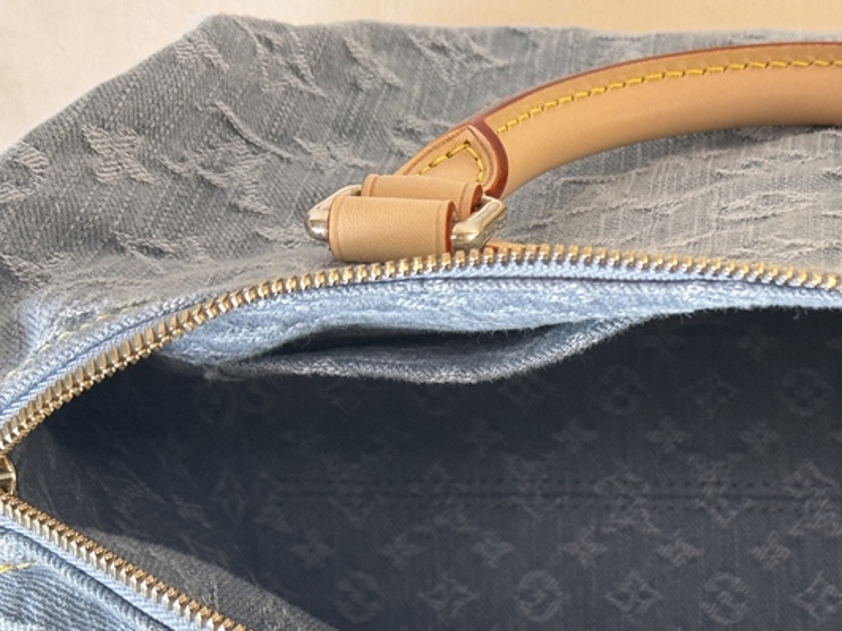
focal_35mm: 91
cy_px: 577
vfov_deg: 16.0
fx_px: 2213
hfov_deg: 21.1
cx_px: 750
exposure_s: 1/50
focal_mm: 6.76
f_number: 1.78
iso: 64
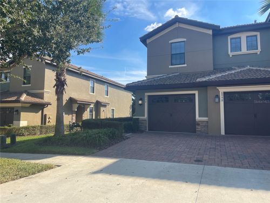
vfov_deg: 54.9
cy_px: 102
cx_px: 135
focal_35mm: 25
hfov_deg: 69.4
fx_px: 195
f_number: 1.6
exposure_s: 1/1323
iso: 32
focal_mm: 5.1
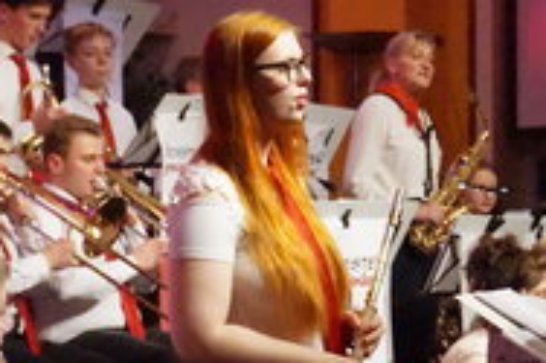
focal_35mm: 160
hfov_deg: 12.8
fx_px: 2424
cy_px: 293
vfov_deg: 8.5
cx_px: 482
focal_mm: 50
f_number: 9
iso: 16000
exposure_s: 1/200
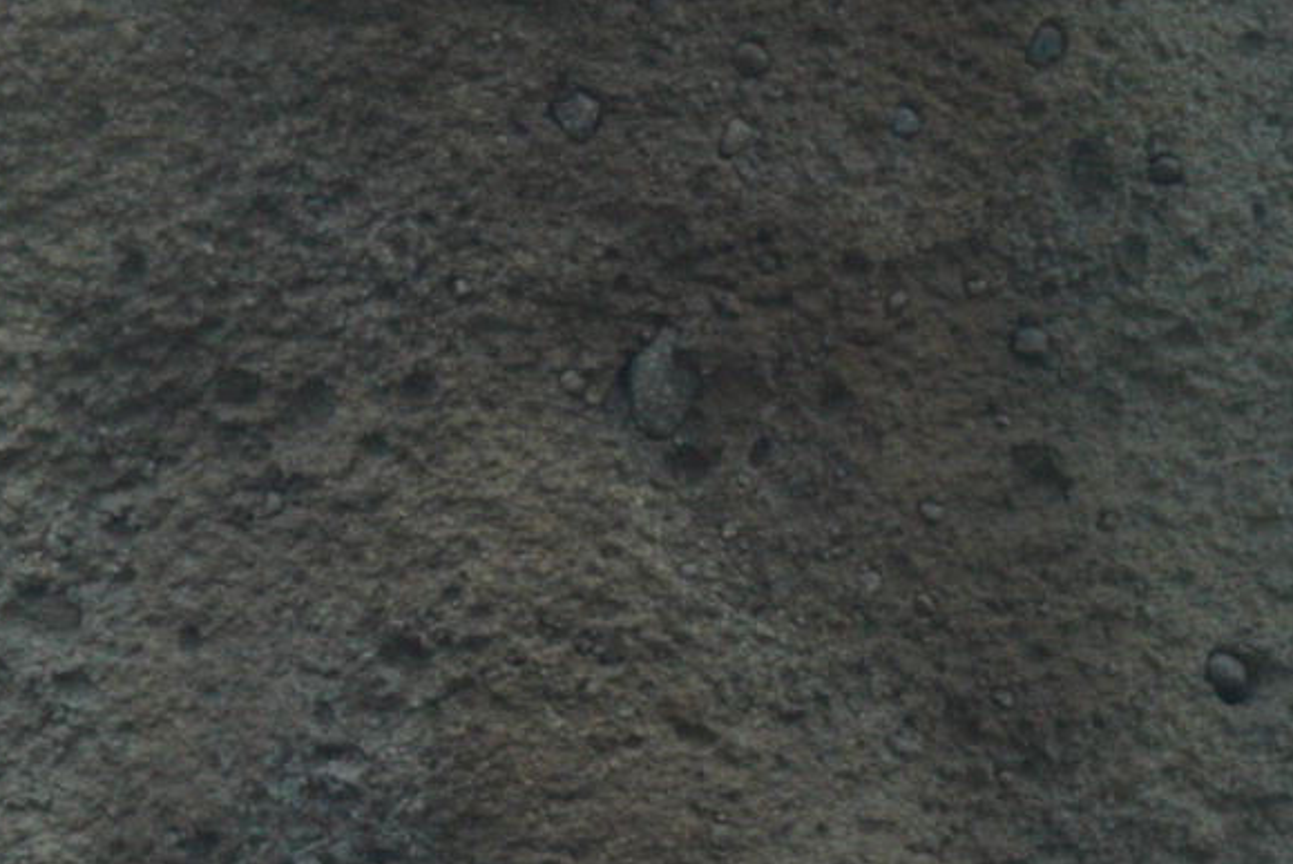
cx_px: 1561
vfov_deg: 3.6
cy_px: 1112
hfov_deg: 5.4
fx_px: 13550
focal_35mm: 377
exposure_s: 1/160
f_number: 16
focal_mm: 90
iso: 1600
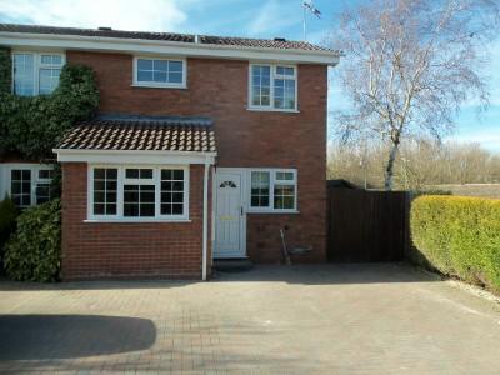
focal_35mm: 29
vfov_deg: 48.2
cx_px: 250
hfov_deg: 61.7
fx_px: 419
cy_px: 188
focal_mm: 5.2
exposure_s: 1/400
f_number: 3.4
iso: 80
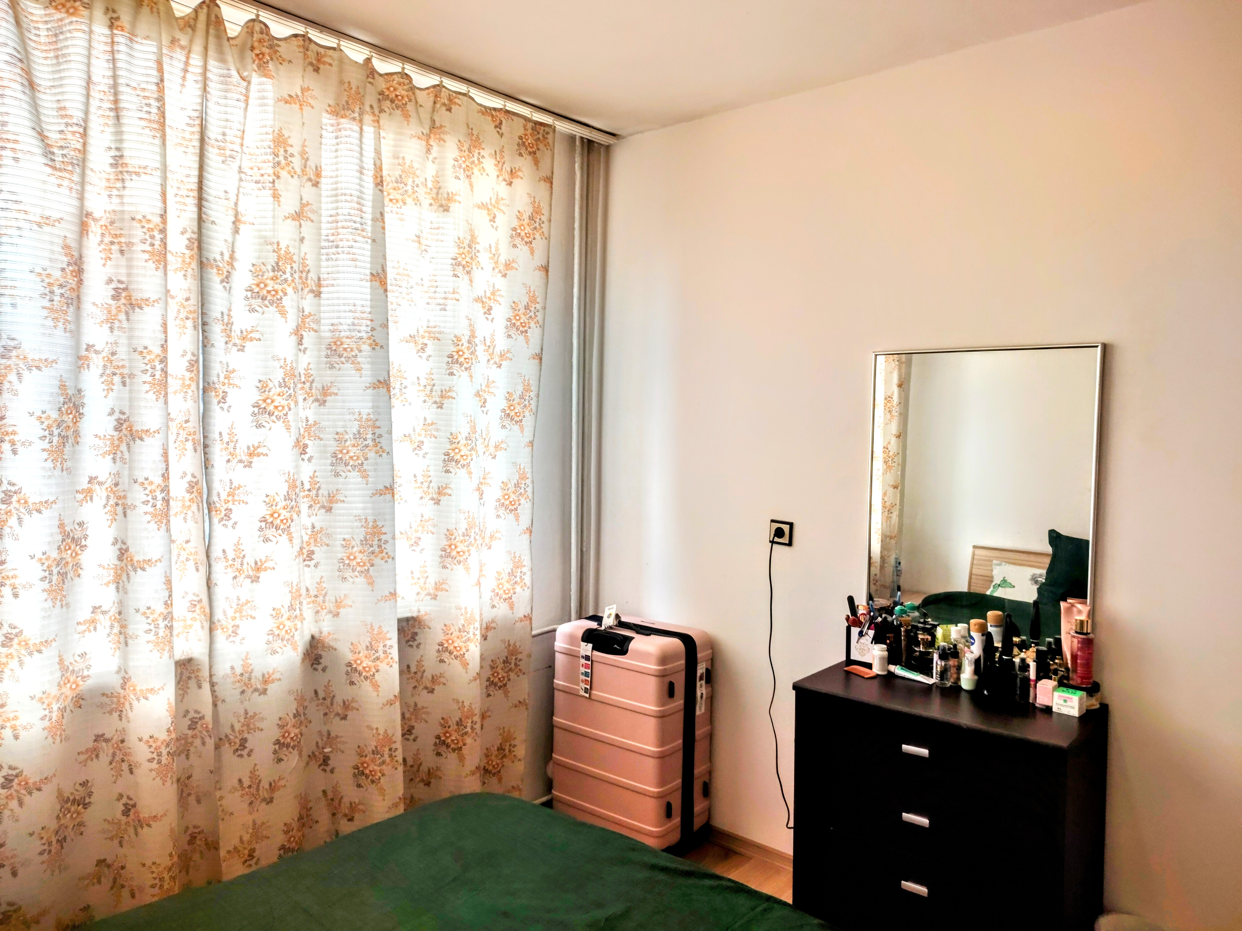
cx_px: 621
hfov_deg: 71.6
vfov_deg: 56.8
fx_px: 861
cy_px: 466
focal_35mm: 24
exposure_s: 1/50
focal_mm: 5.89
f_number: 1.89
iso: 74
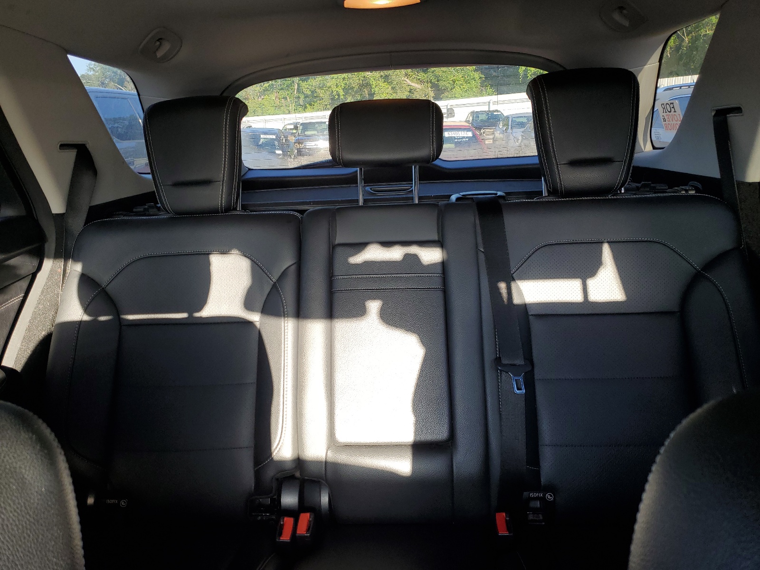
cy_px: 285
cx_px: 380
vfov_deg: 53.1
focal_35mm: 26
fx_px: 571
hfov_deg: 67.3
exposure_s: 1/175
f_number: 1.5
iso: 50
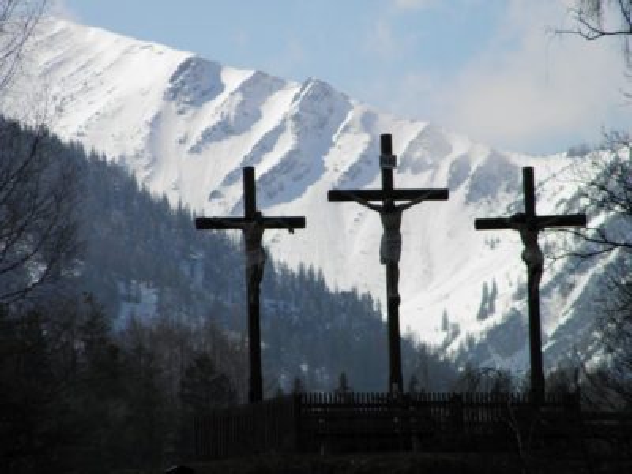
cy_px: 237
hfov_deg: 4.7
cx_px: 316
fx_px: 7668
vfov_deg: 3.5
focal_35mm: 420
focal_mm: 75
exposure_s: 1/800
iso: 100
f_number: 5.4
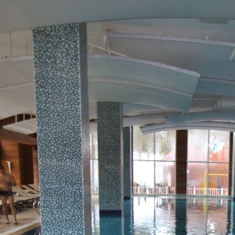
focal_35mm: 50
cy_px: 239
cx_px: 222
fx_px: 384
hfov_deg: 32.0
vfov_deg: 31.3
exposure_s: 1/60
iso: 200
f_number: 3.5
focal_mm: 10
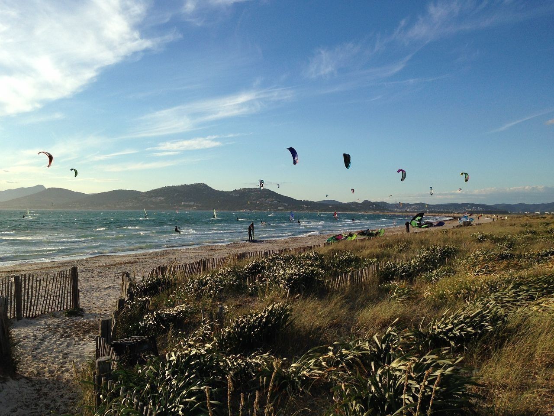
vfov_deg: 42.9
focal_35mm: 33
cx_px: 277
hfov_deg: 55.4
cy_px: 208
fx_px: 528
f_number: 2.4
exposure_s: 1/1290
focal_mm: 4.12
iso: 50
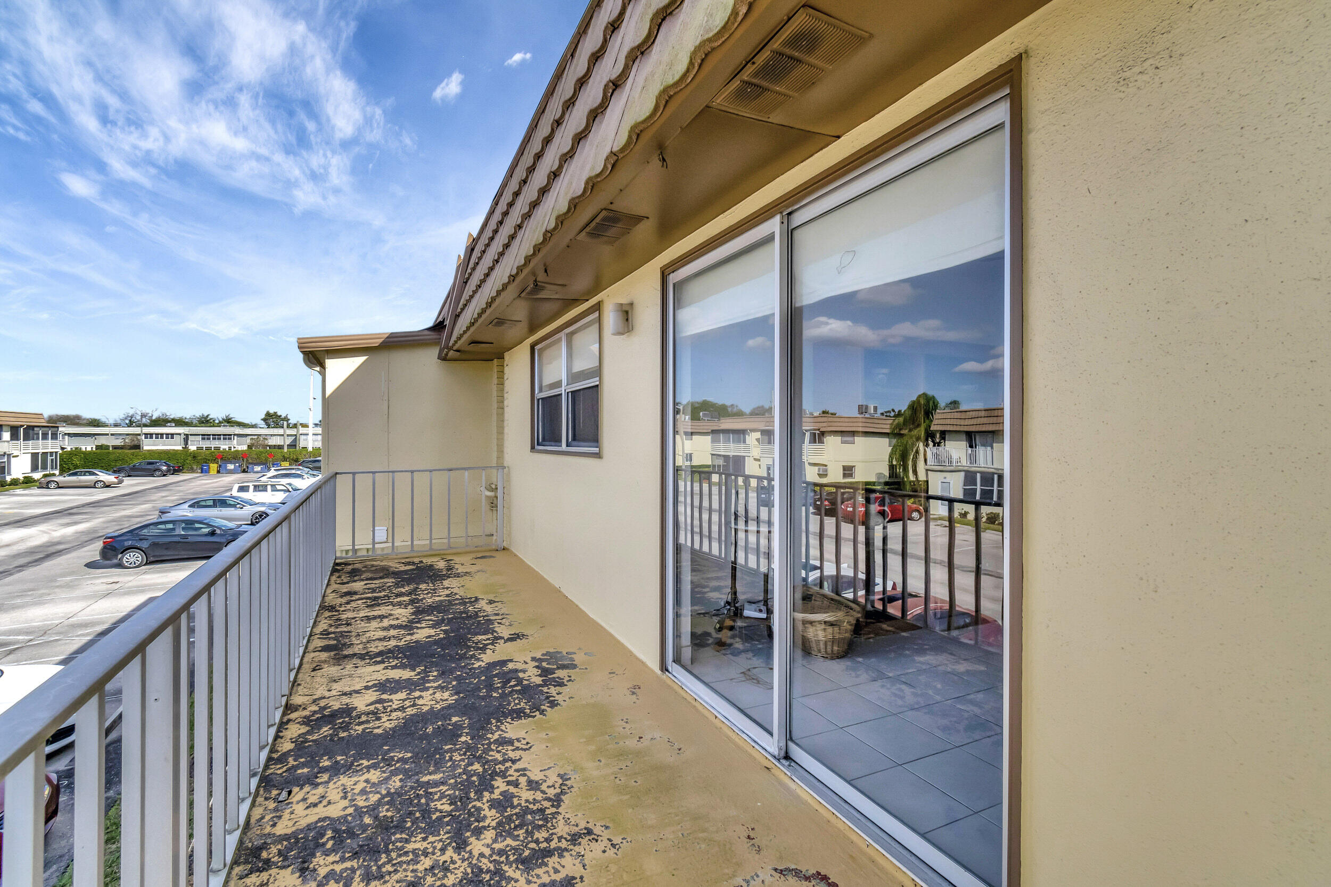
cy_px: 444
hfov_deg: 100.4
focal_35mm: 15
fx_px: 555
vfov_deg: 77.3
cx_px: 666
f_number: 8
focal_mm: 10
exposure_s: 1/1600
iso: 500
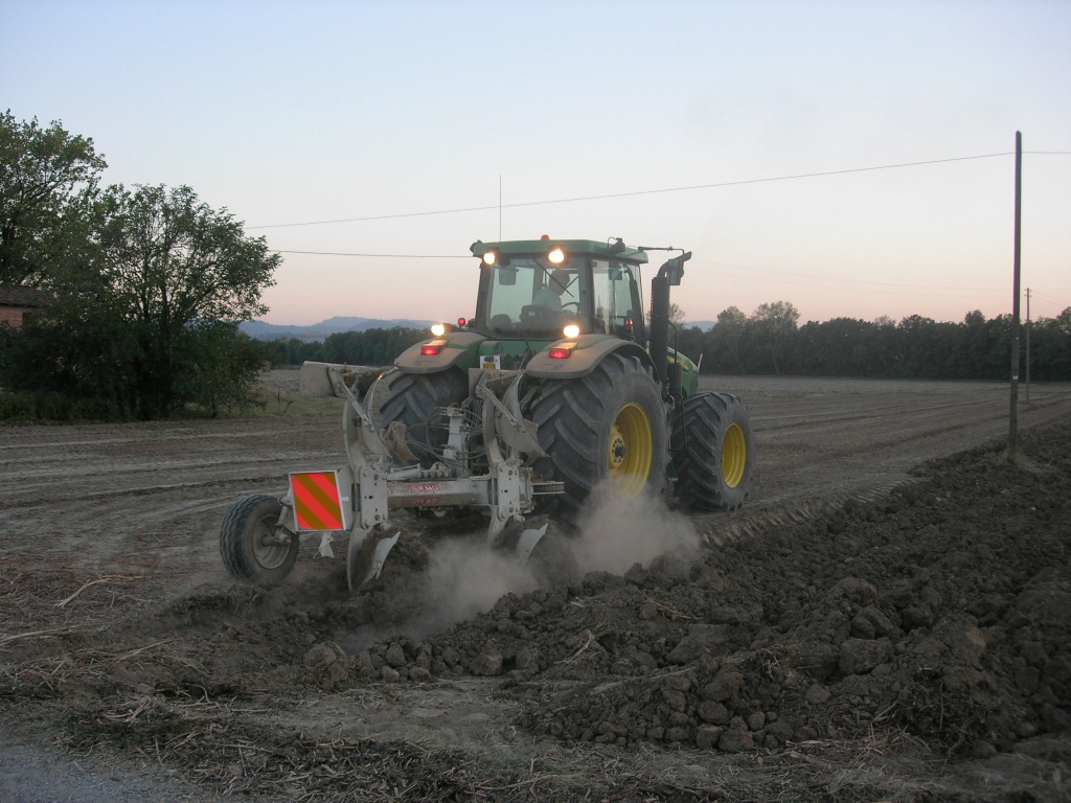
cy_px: 402
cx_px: 536
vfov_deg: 37.7
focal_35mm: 38
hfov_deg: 49.0
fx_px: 1176
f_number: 2.8
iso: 64
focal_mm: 7.8
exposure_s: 1/92.6
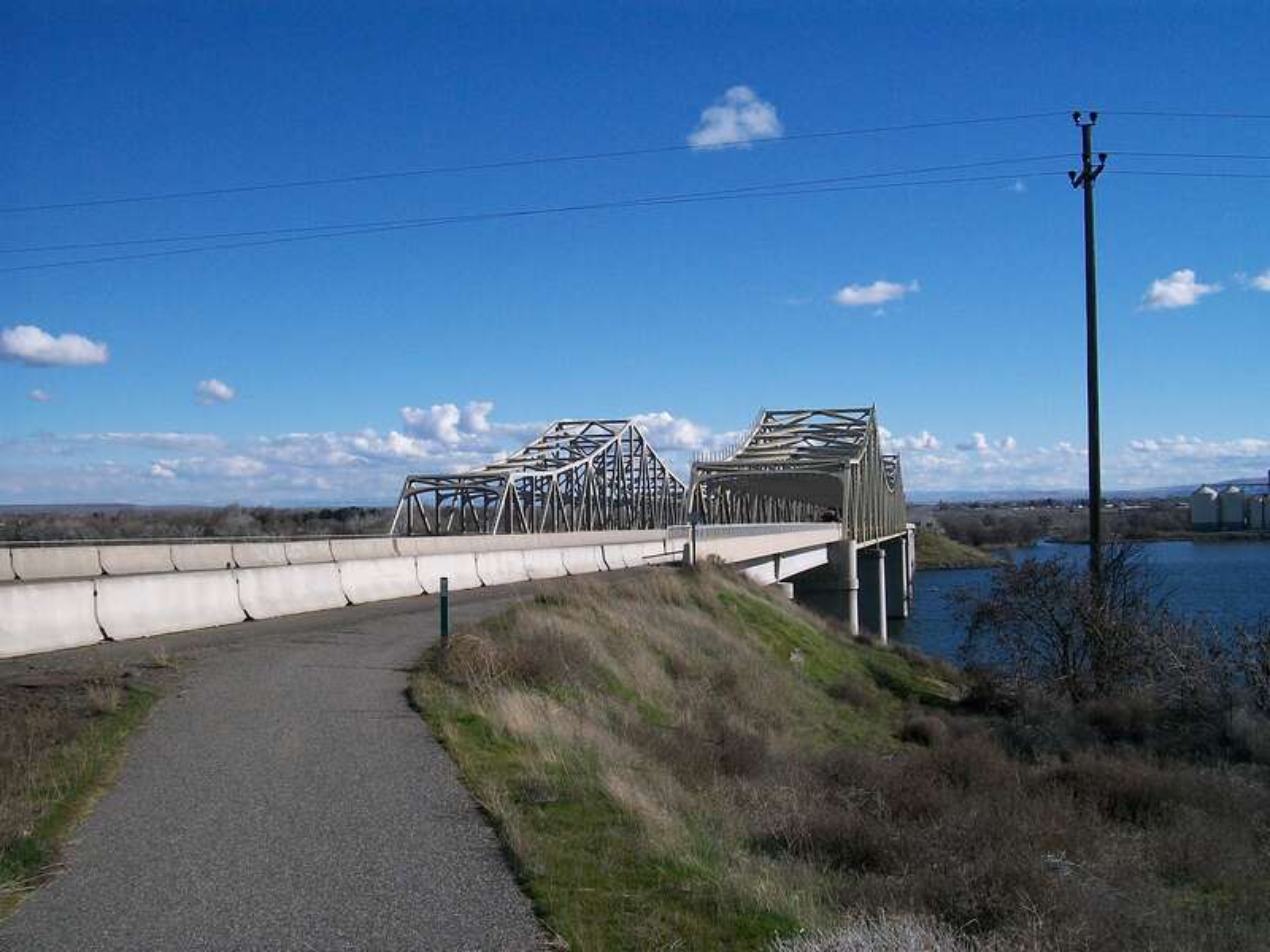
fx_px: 1321
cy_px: 476
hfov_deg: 51.4
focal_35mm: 36
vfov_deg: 39.7
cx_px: 635
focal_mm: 6
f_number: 4.8
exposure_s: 1/800
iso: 80
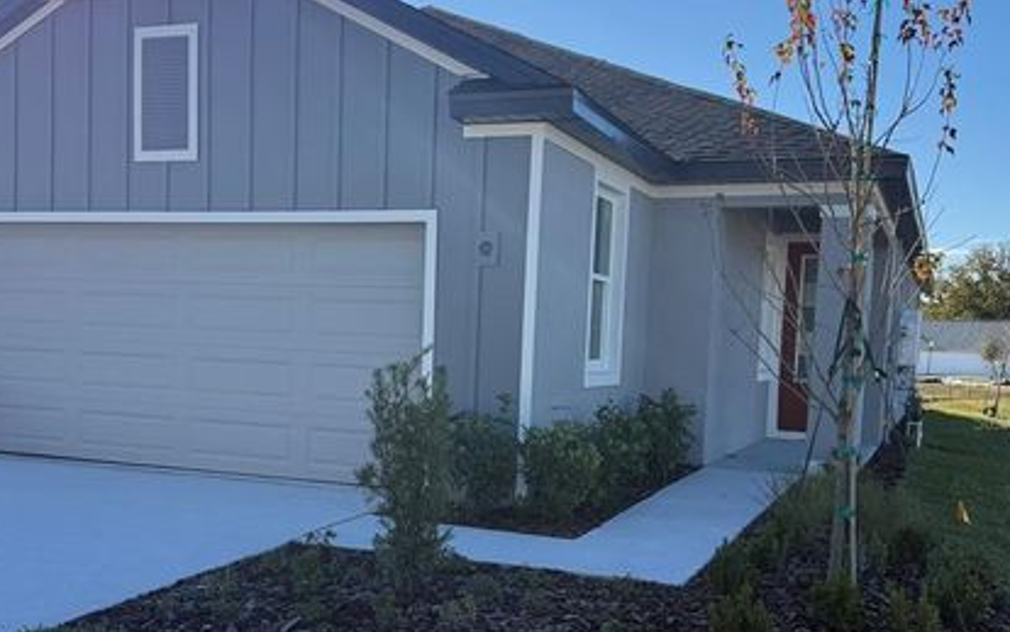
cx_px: 459
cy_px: 421
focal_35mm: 41
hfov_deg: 48.1
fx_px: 1129
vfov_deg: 31.0
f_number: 1.78
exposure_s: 1/4673
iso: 100
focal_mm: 6.76
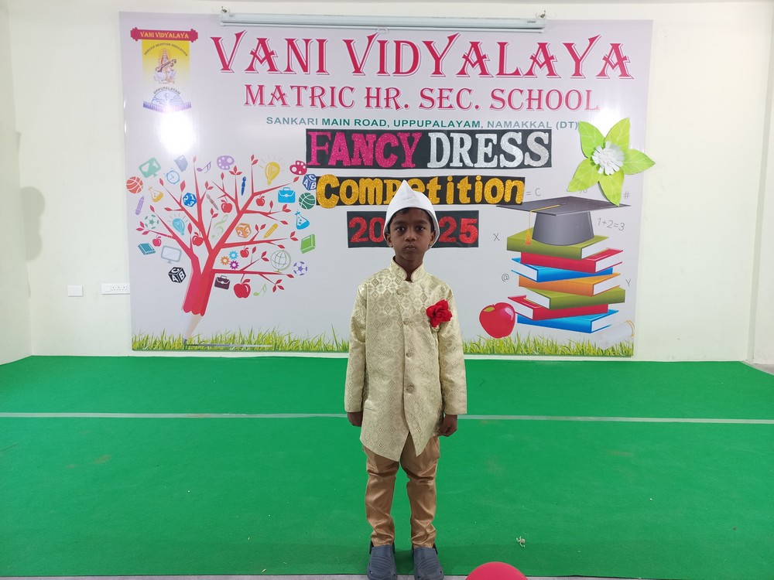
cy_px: 290
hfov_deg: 69.4
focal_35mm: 25
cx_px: 387
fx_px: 559
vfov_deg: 54.9
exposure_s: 1/33.3
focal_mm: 4.6
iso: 200
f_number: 1.8
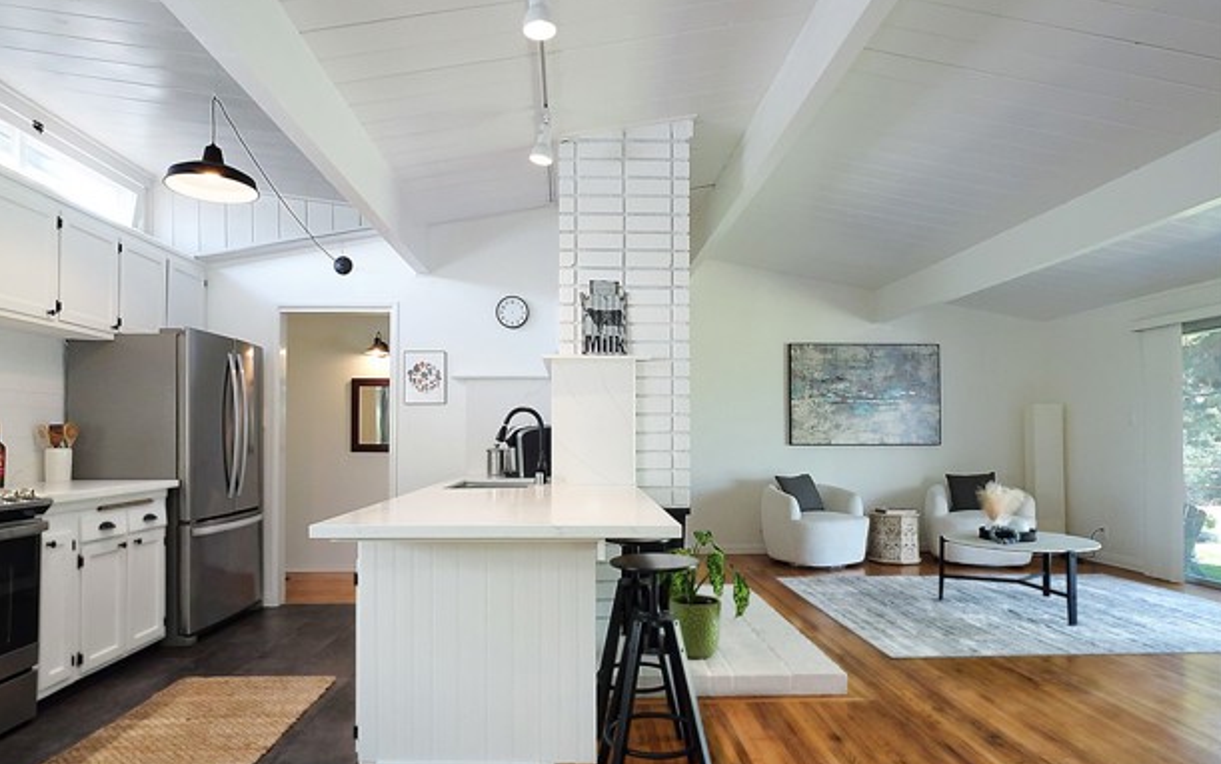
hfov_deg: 85.0
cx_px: 592
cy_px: 434
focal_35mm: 20
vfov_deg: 59.4
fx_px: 666
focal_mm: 9
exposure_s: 1/80
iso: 3200
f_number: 8
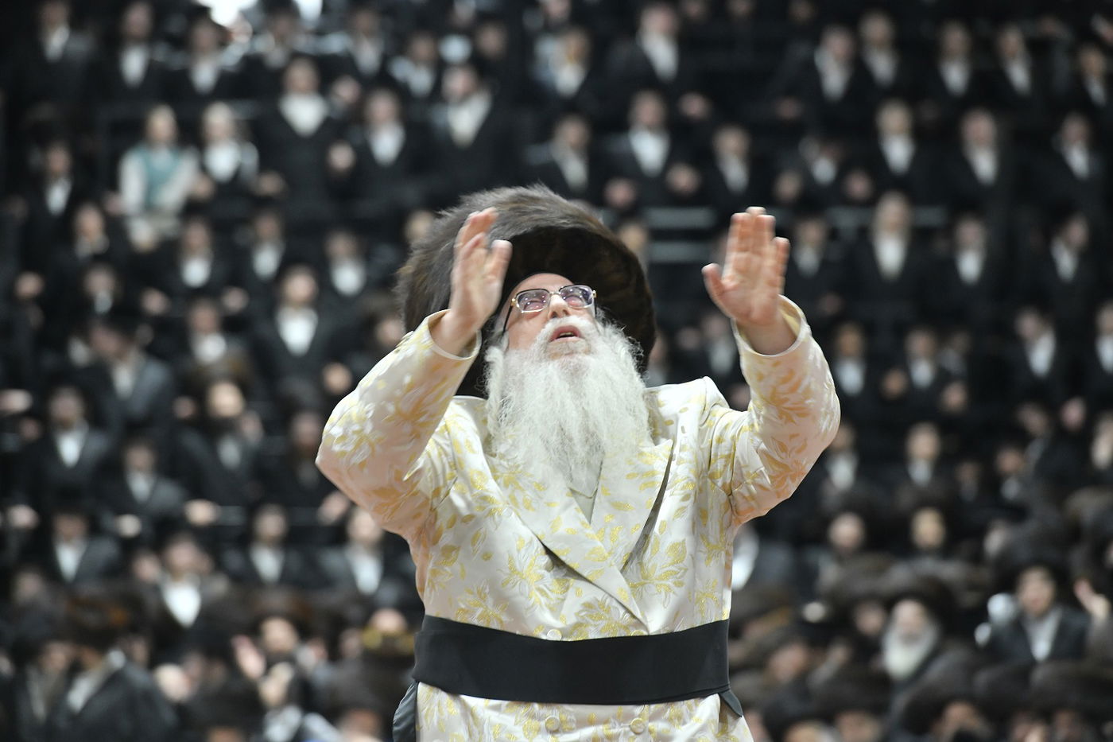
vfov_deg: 6.9
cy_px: 371
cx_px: 556
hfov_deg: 10.3
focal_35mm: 200
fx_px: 6182
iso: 1600
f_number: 5.6
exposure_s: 1/125
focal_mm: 200
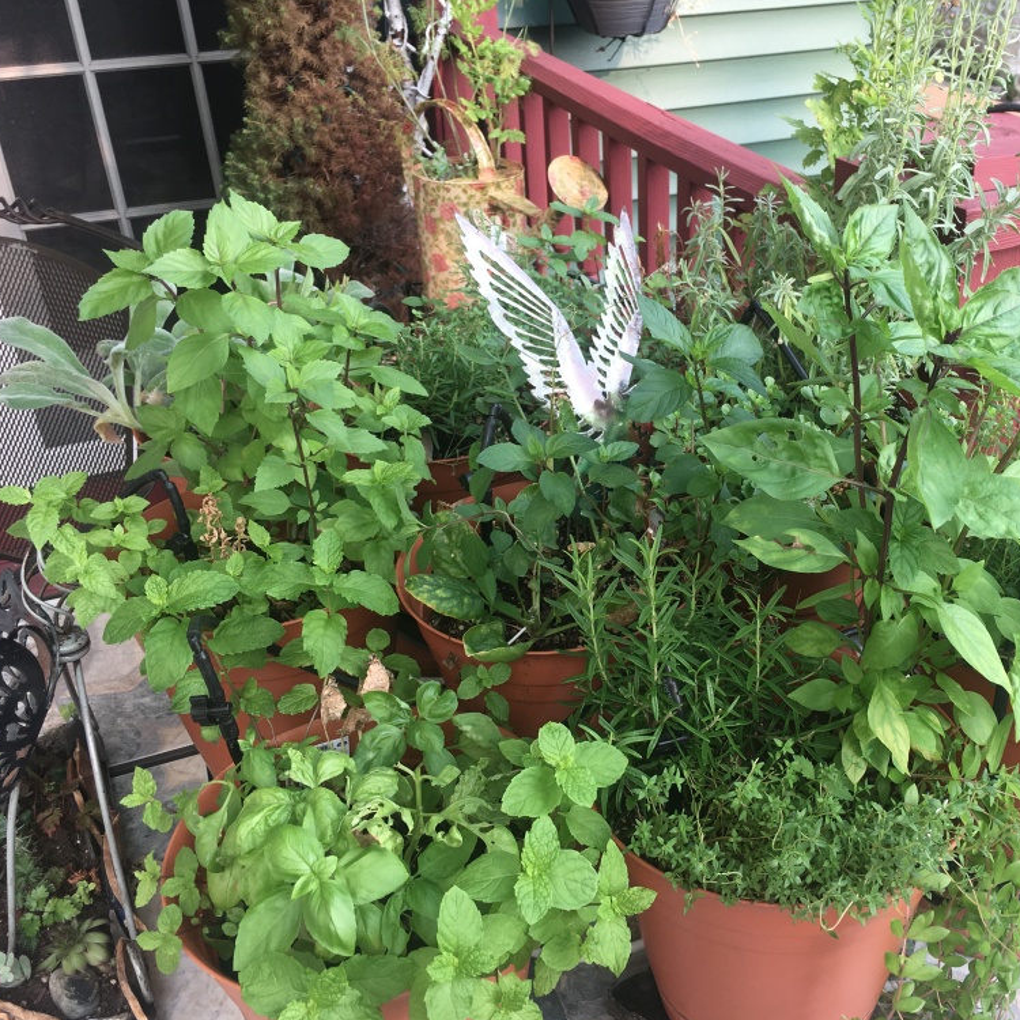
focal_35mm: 35
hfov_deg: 46.7
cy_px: 510
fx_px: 1167
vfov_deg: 47.2
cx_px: 654
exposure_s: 1/137
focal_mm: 4.15
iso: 25
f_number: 2.2
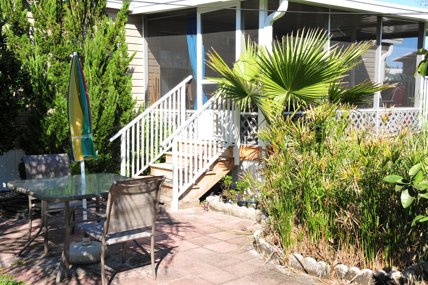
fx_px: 511
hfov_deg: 45.4
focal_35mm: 43
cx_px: 209
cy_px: 143
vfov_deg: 31.2
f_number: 8
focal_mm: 28
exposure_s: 1/250
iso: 200
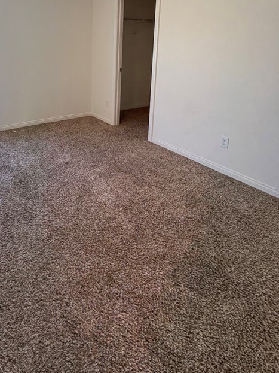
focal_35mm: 23
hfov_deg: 54.9
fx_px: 247
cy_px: 90
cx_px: 57
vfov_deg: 68.8
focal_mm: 2.22
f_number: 2.2
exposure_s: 1/120
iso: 200
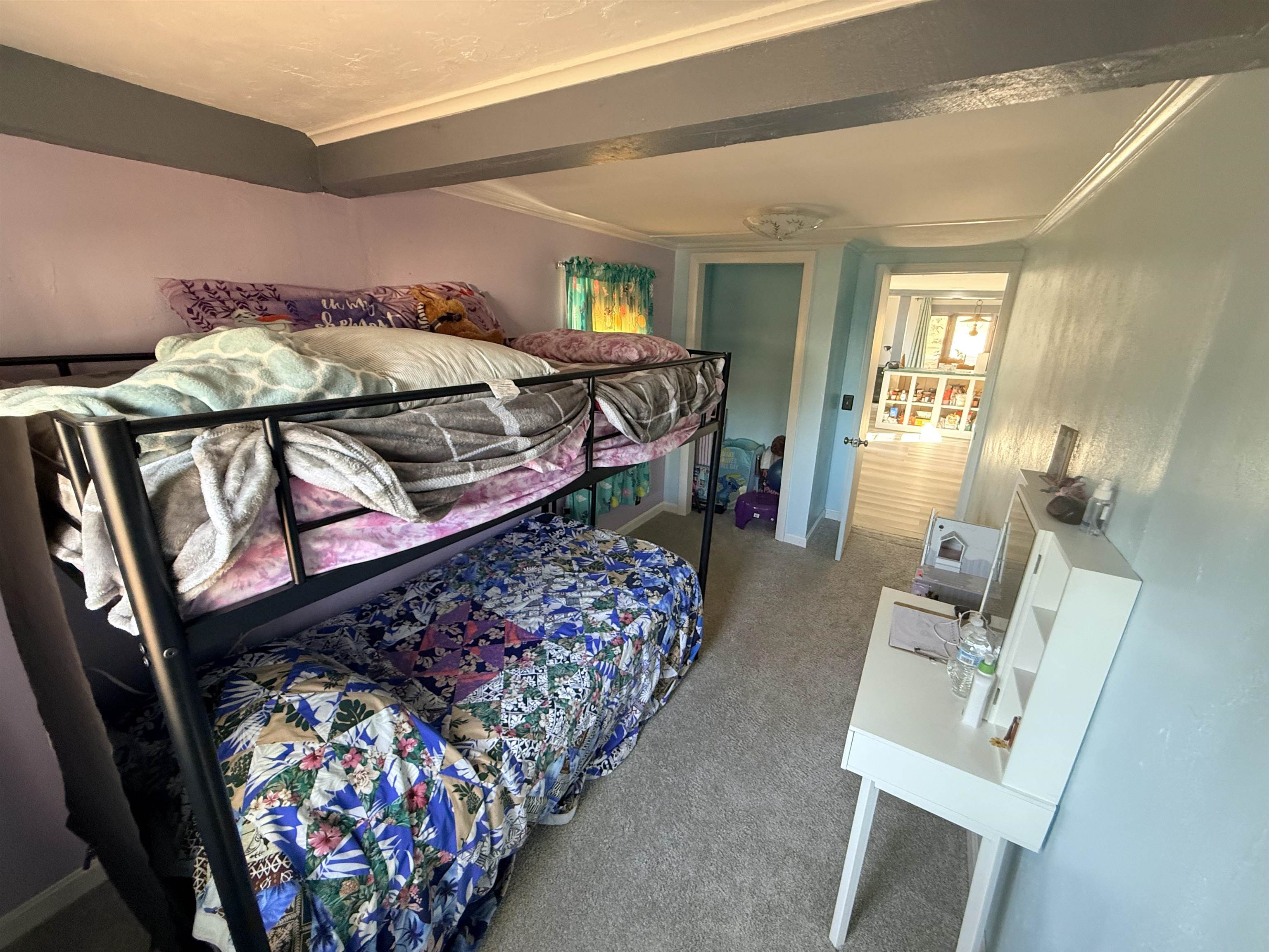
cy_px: 476
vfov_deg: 85.7
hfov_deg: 102.1
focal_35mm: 14
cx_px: 634
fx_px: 513
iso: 500
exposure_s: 1/60
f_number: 2.2
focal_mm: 2.22
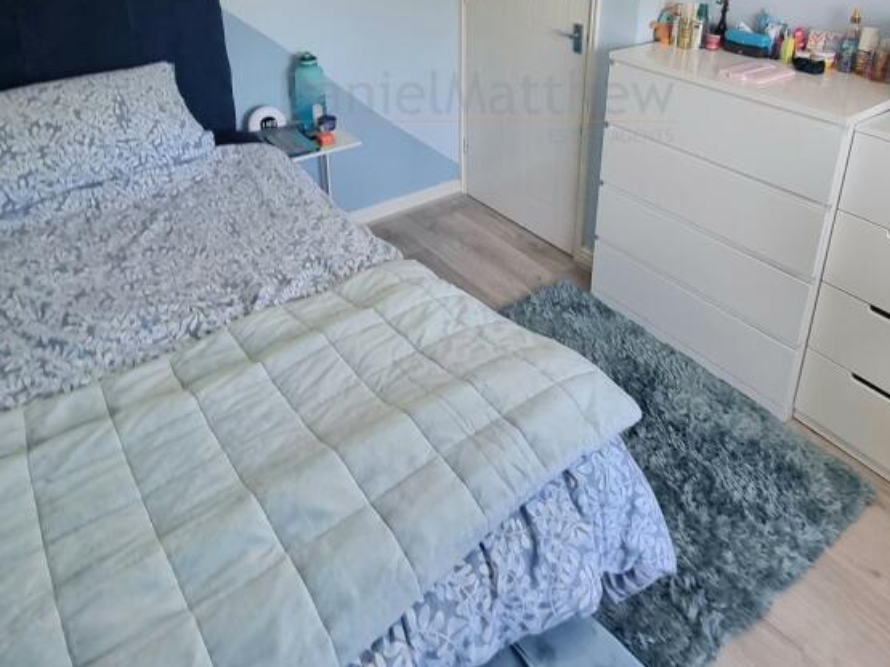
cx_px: 475
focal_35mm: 24
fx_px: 617
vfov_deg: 52.0
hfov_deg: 71.5
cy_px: 106
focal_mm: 2.2
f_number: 2.2
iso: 100
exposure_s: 1/50
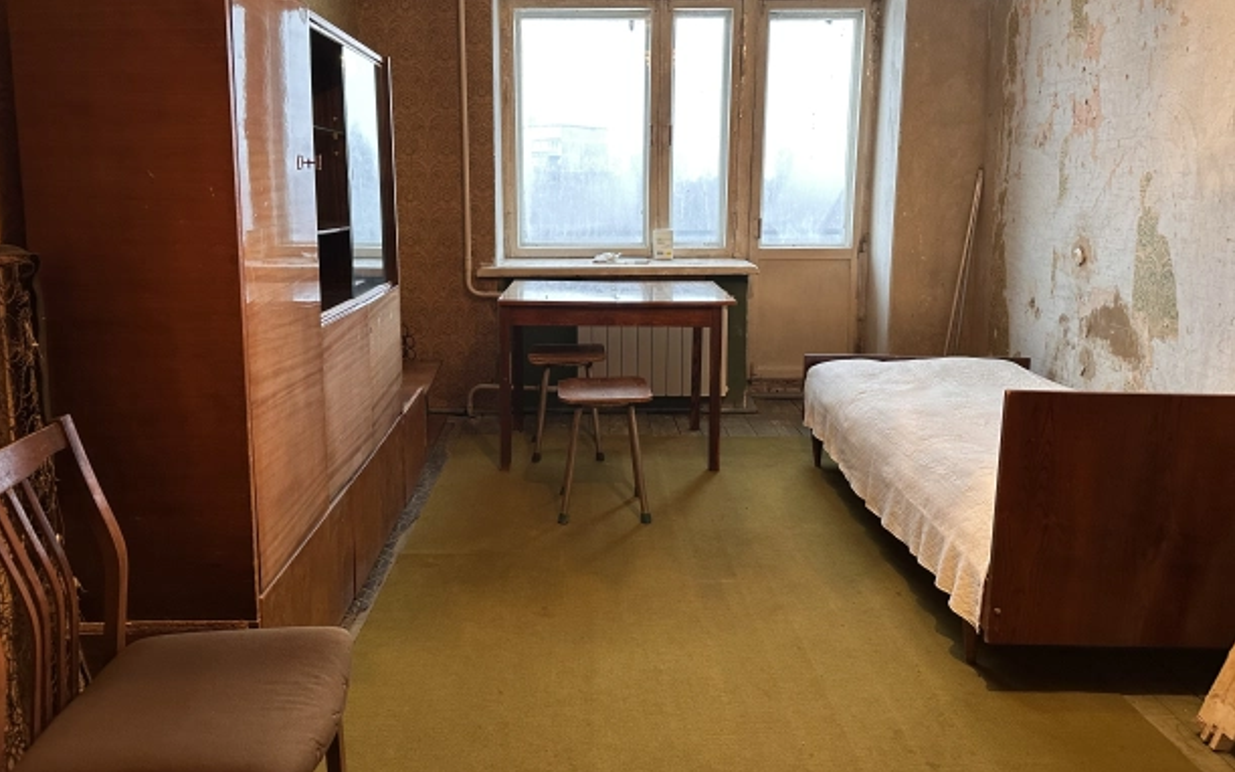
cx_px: 606
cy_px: 305
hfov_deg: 70.4
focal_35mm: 26
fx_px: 875
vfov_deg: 47.3
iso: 320
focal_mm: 6.86
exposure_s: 1/50
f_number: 1.78
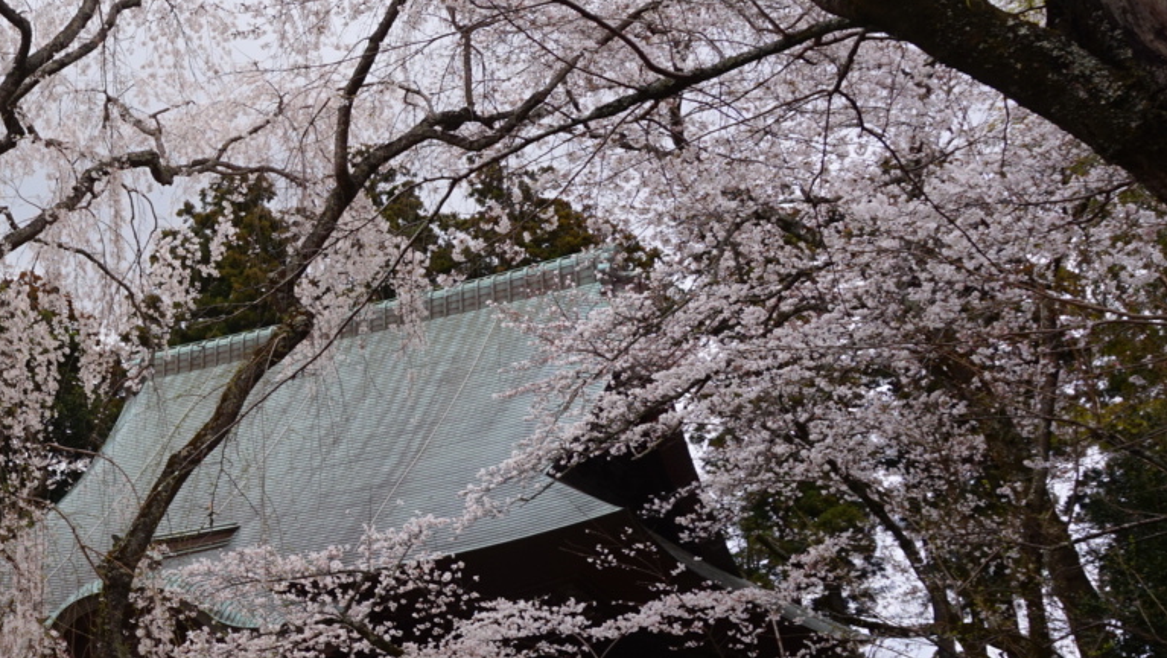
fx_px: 1641
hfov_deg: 36.0
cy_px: 364
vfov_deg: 22.6
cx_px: 50
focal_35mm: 53
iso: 100
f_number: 9
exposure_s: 1/80
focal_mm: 16
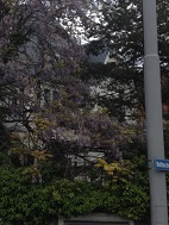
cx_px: 17
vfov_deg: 26.3
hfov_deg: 19.6
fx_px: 481
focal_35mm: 74
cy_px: 90
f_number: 2.4
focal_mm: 4.28
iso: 50
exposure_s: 1/1227
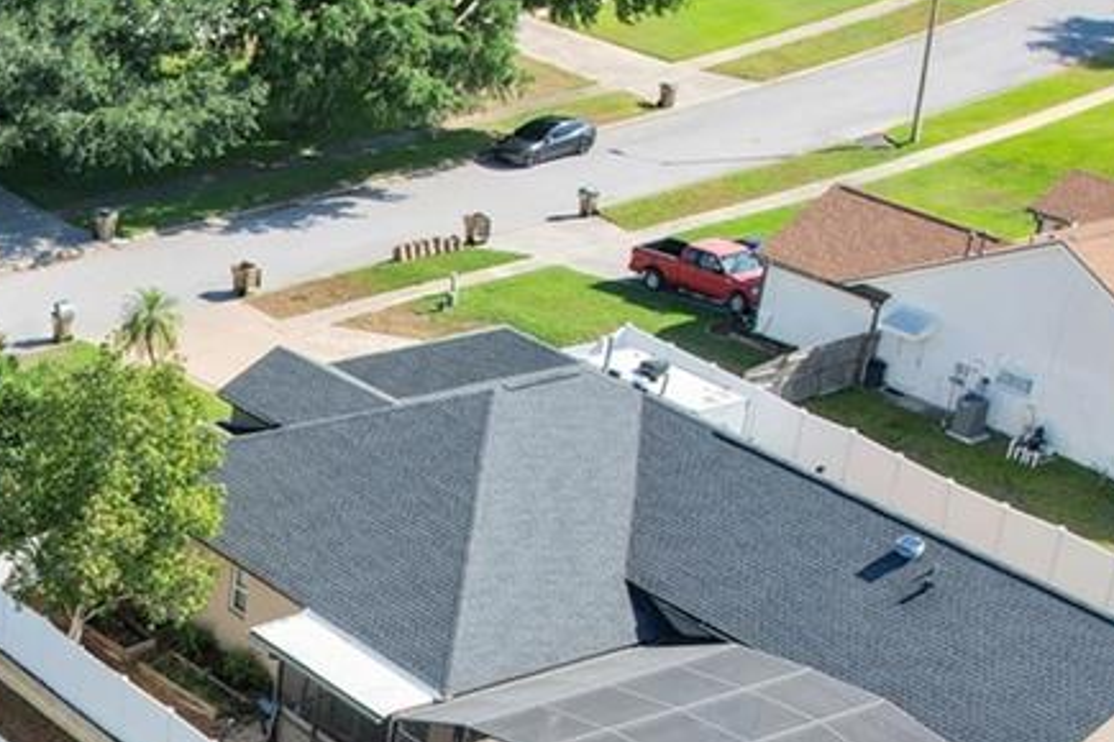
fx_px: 2506
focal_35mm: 81
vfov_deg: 16.5
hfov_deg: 22.7
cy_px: 755
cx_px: -284
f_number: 2.8
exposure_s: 1/200
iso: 120
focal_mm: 8.38
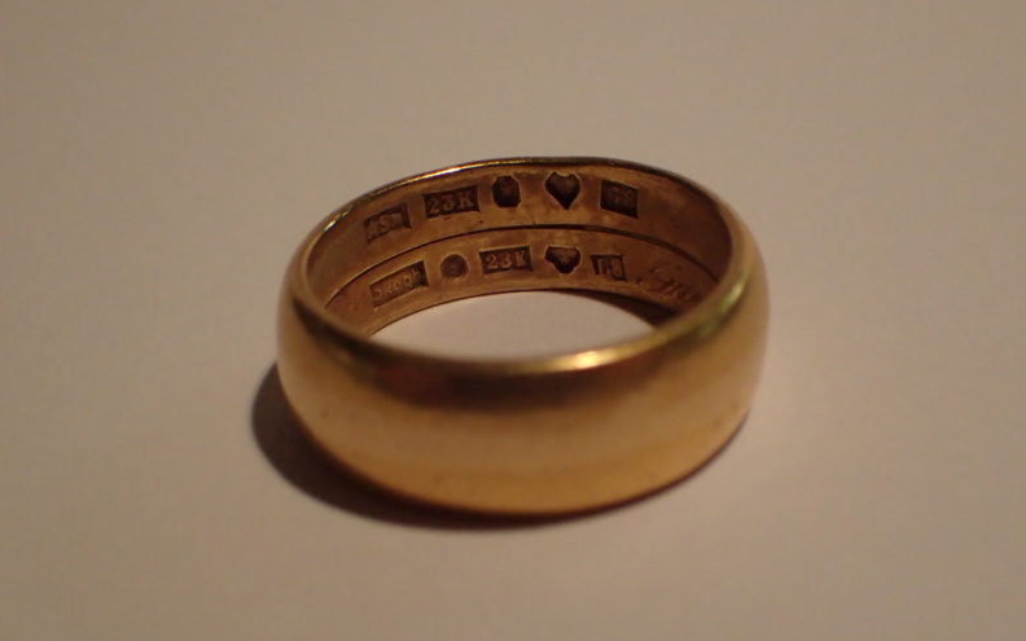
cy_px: 361
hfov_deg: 33.5
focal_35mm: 61
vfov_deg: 21.3
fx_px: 1706
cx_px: 513
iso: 640
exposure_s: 1/200
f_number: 3.5
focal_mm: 10.29
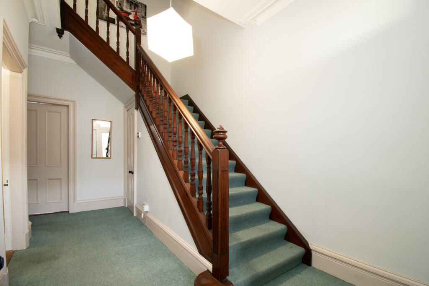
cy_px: 143
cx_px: 214
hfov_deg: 100.4
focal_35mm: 15
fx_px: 179
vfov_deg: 77.3
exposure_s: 1/1.67
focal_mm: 10
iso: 320
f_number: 8
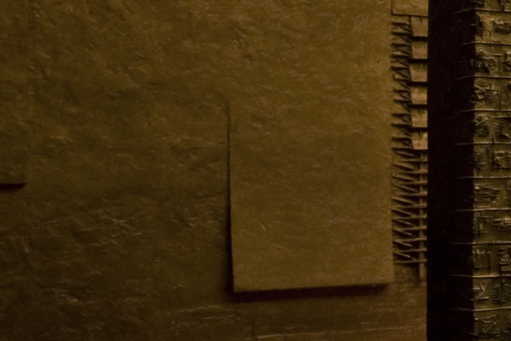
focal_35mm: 95
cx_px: 1092
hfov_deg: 15.7
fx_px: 1348
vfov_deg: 14.4
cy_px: 183
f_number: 14
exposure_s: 2
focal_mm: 20
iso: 800
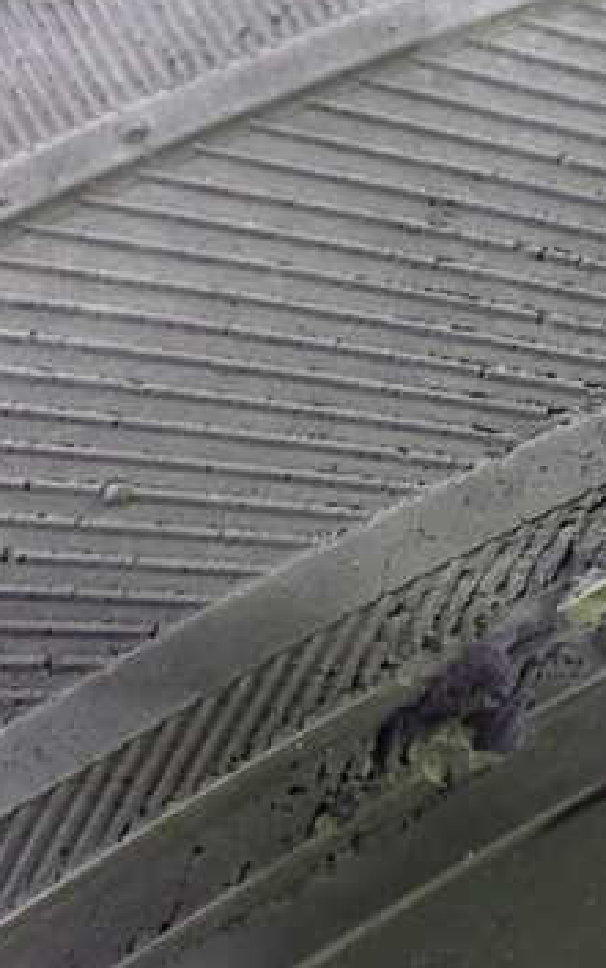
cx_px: 590
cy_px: 513
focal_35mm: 54
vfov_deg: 37.5
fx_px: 1425
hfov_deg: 23.1
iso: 1250
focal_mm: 5.4
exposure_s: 1/30
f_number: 2.3
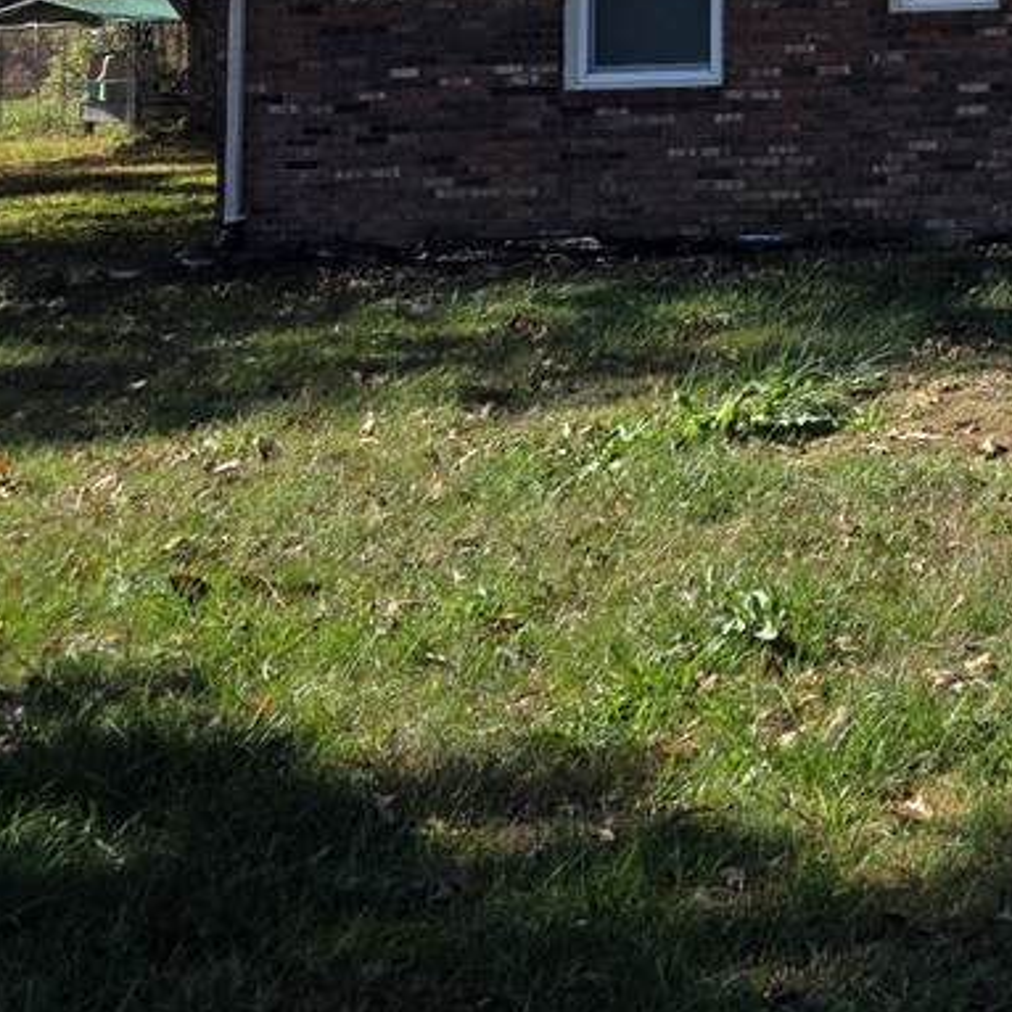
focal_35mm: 68
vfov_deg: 23.2
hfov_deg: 21.2
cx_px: 1543
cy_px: -203
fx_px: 2249
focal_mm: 6.3
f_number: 1.7
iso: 80
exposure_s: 1/2650
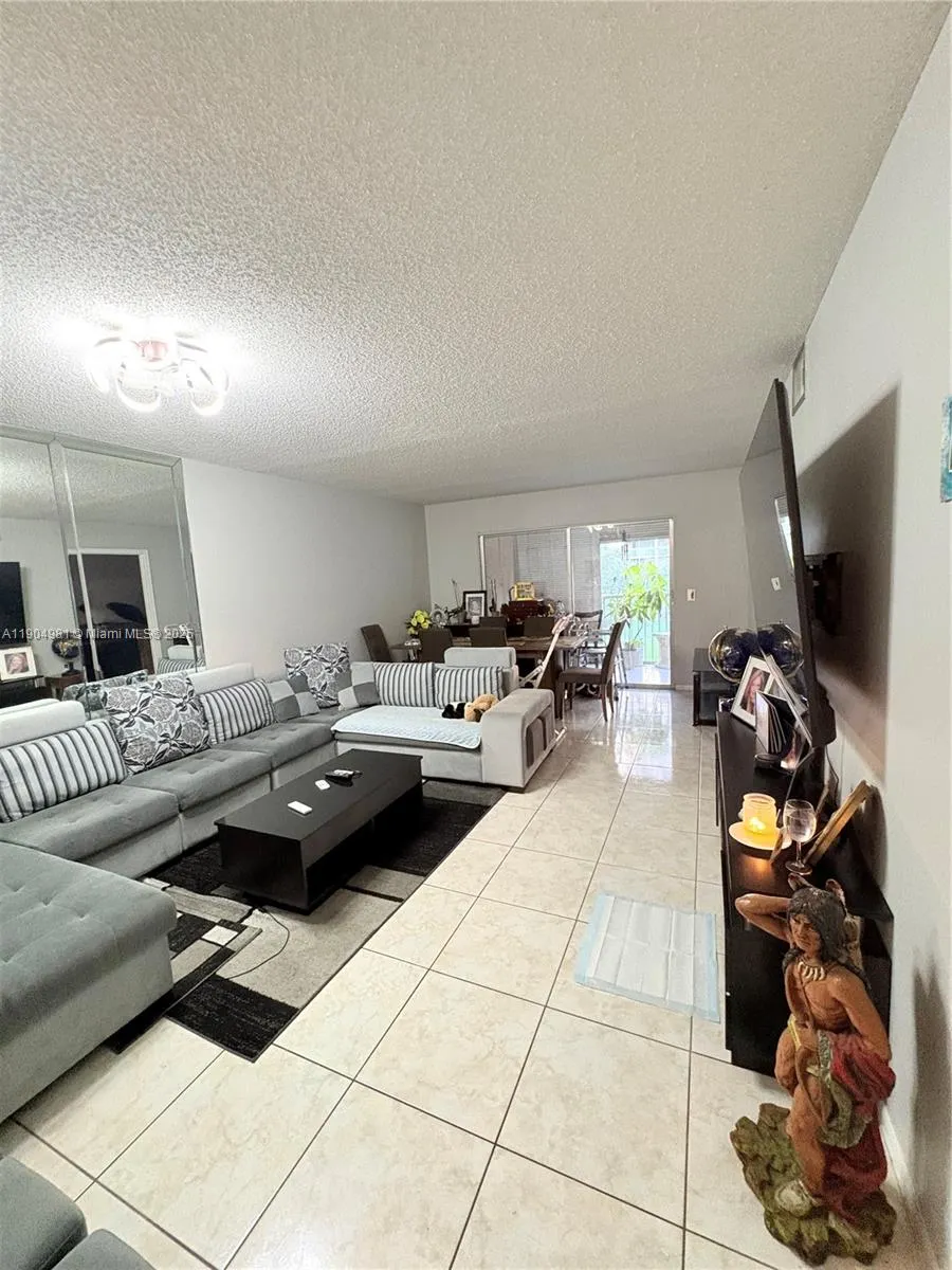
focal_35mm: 14
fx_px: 513
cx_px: 476
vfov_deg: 102.1
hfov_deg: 85.7
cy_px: 635
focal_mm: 2.22
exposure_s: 1/40
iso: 640
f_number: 2.2
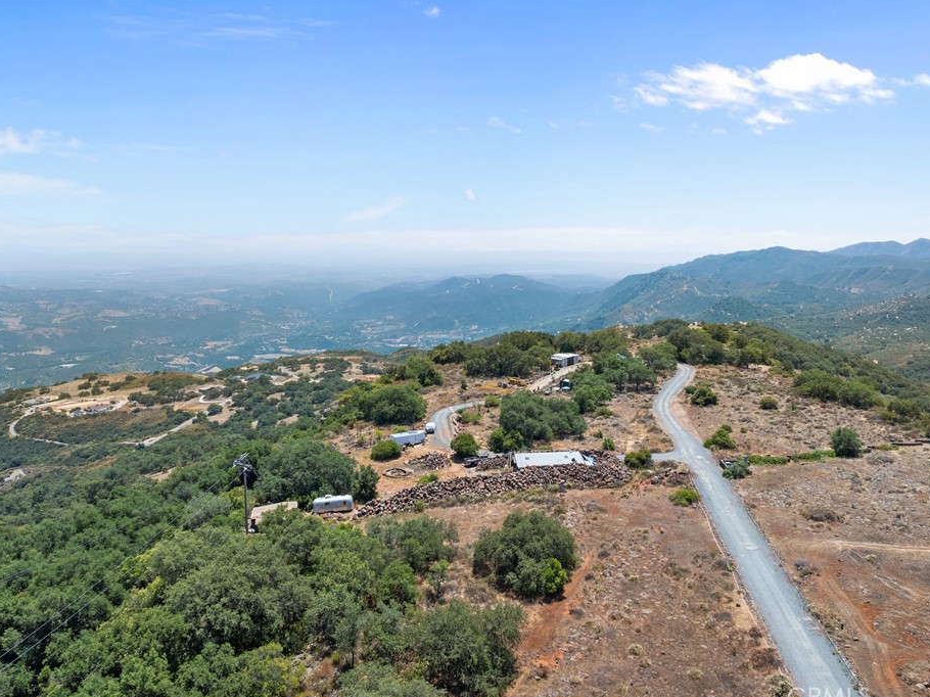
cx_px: 503
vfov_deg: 51.3
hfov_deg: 65.2
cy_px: 319
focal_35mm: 27
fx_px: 725
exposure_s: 1/1000
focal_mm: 12.29
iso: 100
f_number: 4
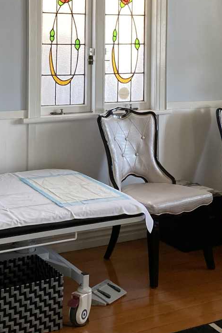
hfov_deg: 23.1
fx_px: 536
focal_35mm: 58
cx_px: 53
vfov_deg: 33.2
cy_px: 54
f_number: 1.8
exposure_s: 1/60
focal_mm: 4.25
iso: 250
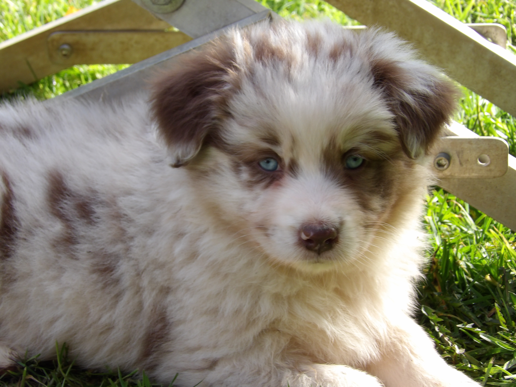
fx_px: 1520
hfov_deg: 19.3
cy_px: 194
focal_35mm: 102
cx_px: 258
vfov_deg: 14.5
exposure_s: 1/109
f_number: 4.2
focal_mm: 18.2
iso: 100
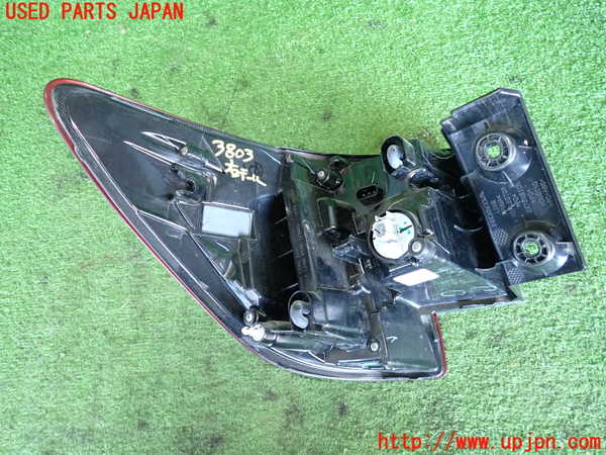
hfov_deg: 69.4
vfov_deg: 54.9
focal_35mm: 25
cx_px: 303
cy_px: 228
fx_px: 438
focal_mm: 4.5
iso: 250
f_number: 2
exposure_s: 1/30
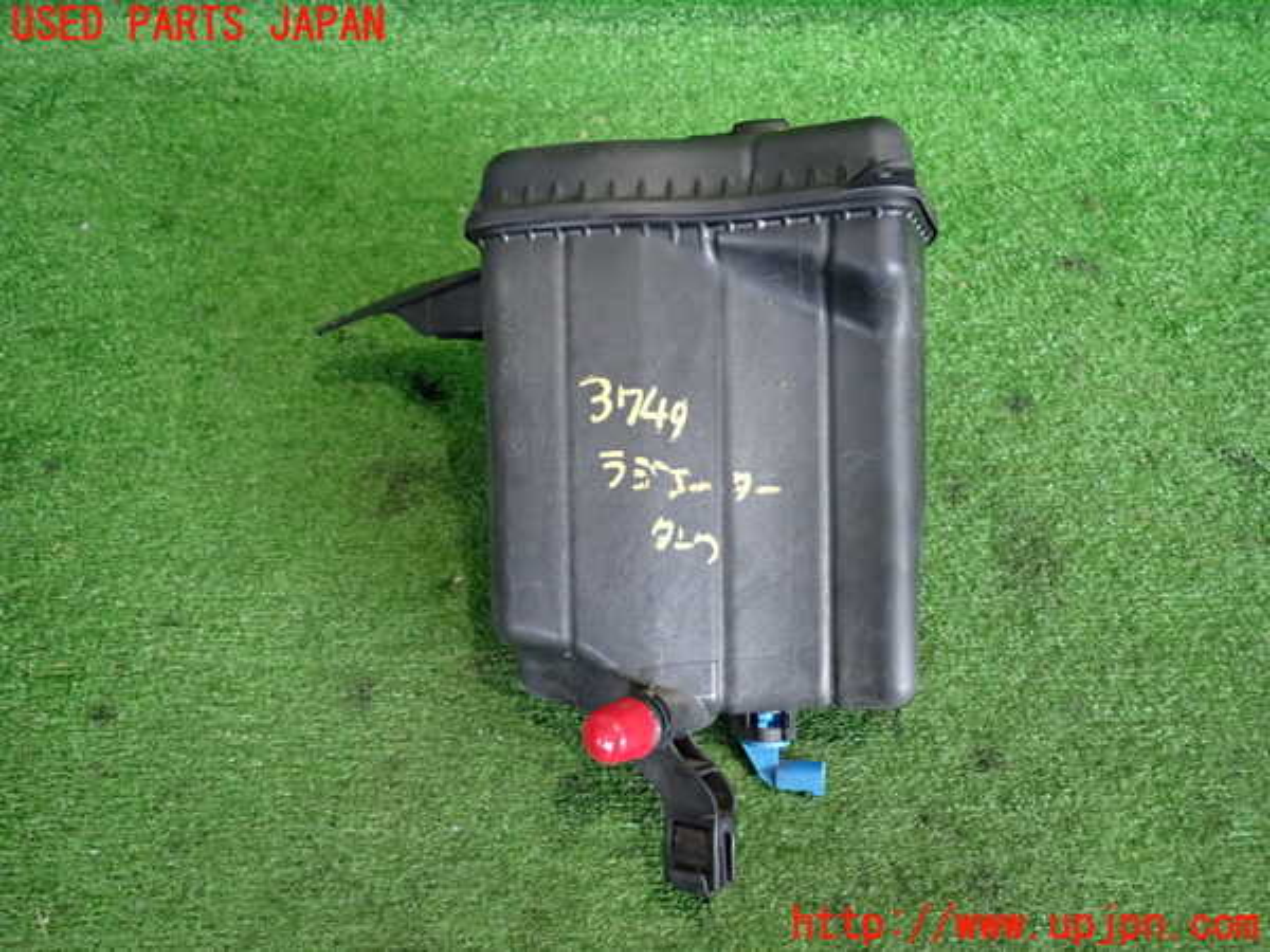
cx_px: 635
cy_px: 476
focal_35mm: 28
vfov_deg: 49.7
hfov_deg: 63.4
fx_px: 1027
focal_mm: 5.05
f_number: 2.2
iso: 500
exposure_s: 1/30
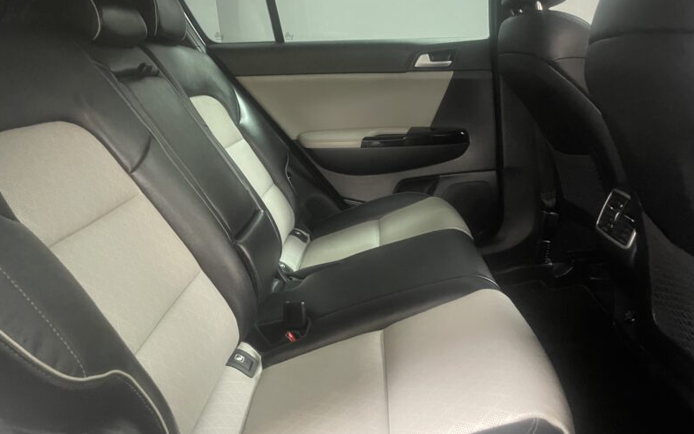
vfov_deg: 44.3
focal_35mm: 28
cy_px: 176
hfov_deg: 66.5
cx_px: 349
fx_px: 530
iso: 640
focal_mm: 4.2
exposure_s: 1/25
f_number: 1.6
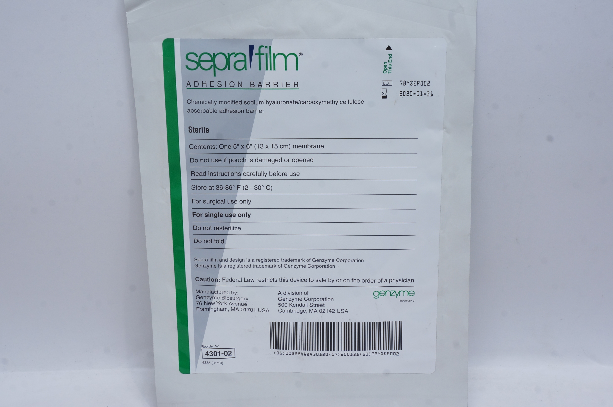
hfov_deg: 37.9
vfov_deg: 25.7
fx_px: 893
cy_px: 204
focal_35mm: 52
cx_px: 306
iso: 400
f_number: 14
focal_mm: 35
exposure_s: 1/10
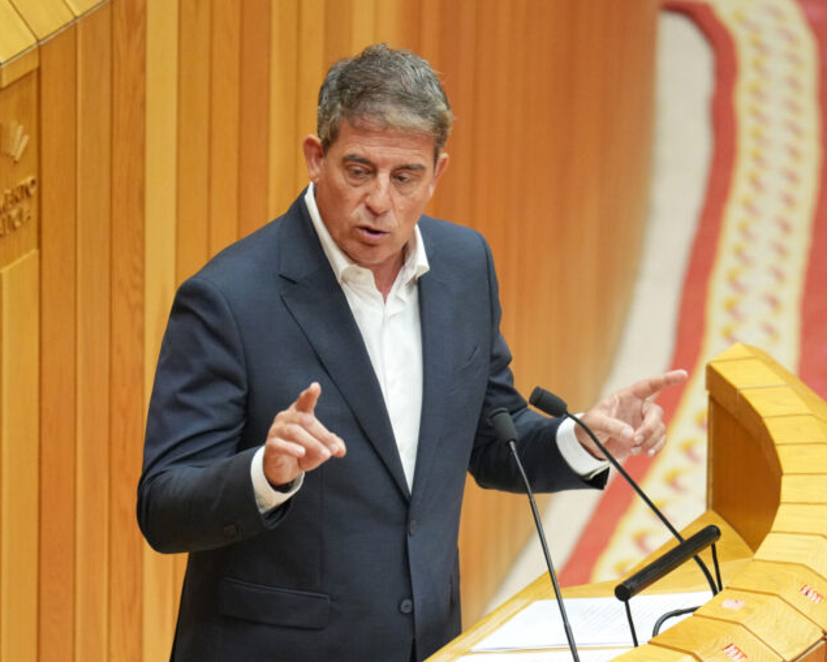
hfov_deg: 8.5
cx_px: 401
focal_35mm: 227
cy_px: 332
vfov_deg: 6.8
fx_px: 5556
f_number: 2.8
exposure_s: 1/400
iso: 2500
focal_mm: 200
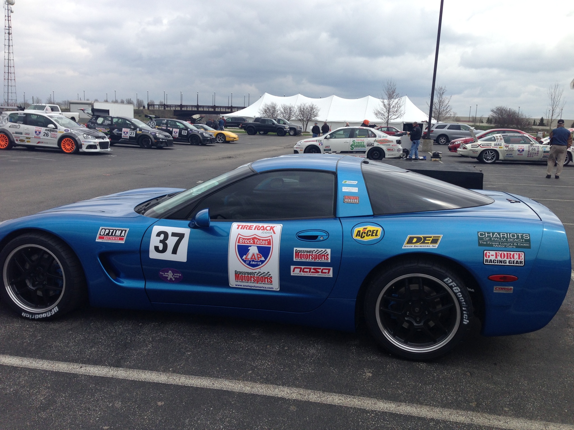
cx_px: 287
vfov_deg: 42.9
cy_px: 215
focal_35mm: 33
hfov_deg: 55.4
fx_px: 547
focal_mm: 4.12
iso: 50
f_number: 2.4
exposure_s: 1/1085
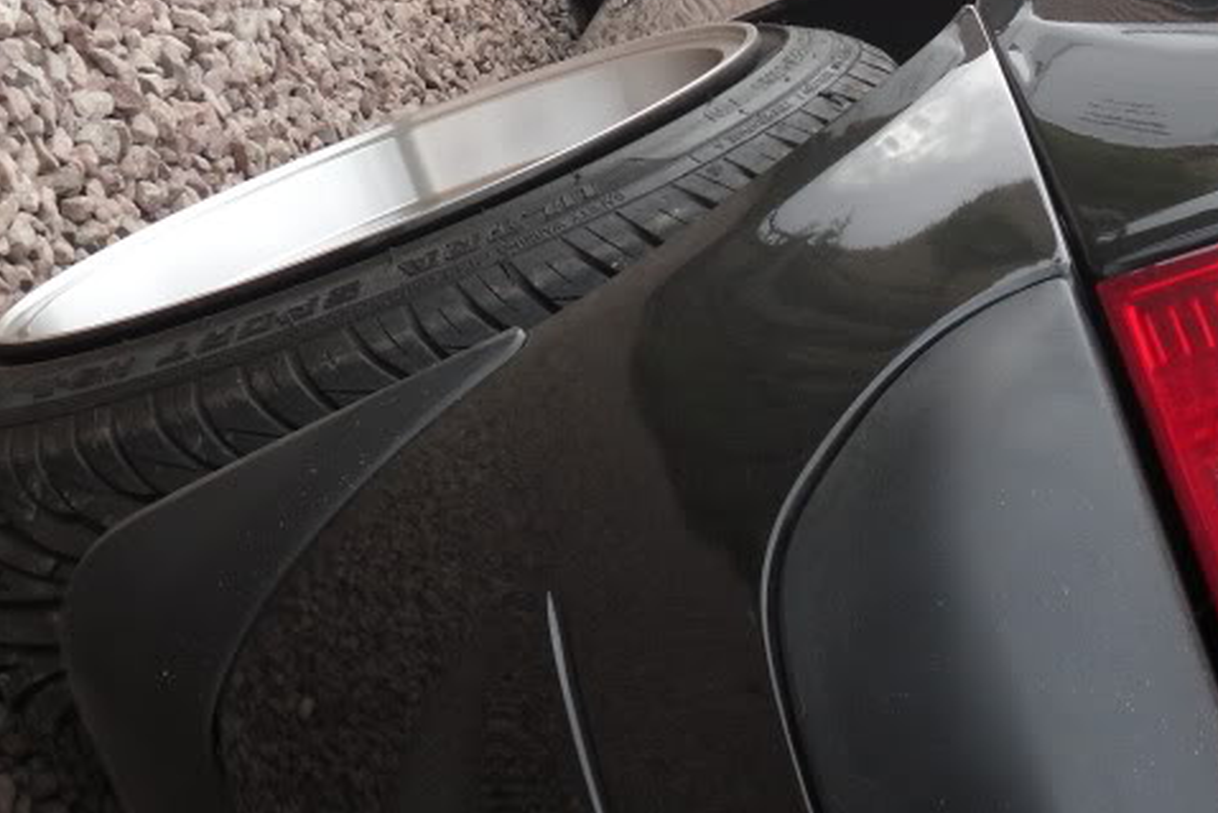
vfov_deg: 17.3
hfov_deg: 26.0
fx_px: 2640
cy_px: 102
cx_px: 685
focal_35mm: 78
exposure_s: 1/90
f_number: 3
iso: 80
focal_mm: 6.3
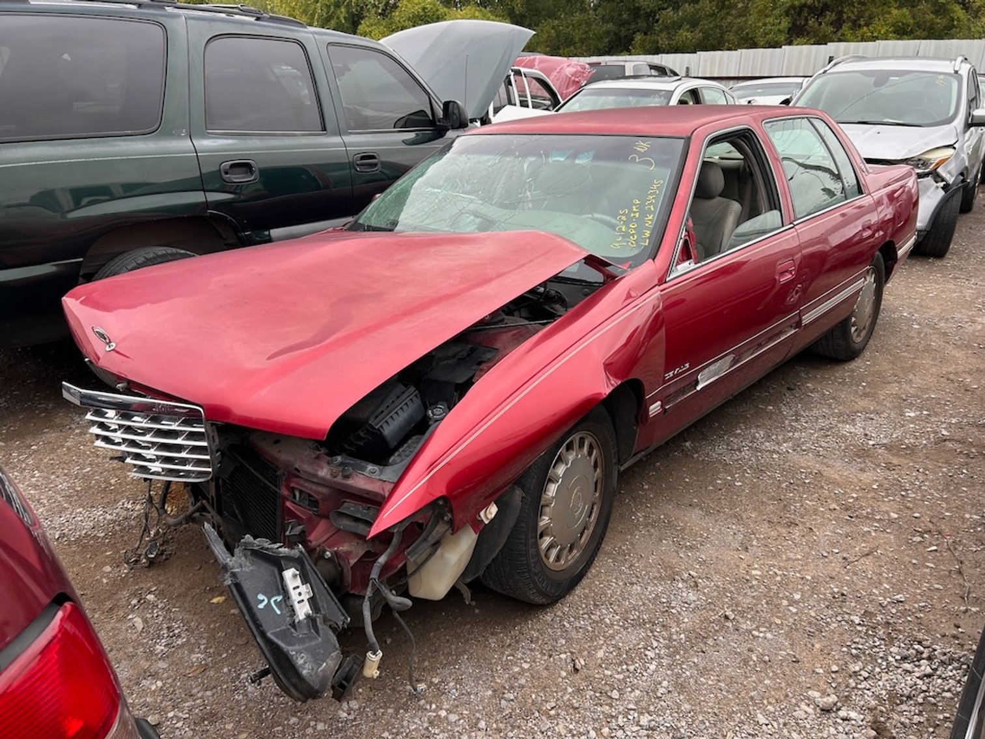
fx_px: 740
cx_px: 492
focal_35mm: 26
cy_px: 370
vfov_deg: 53.1
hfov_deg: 67.3
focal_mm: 5.7
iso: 50
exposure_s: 1/431
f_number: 1.5
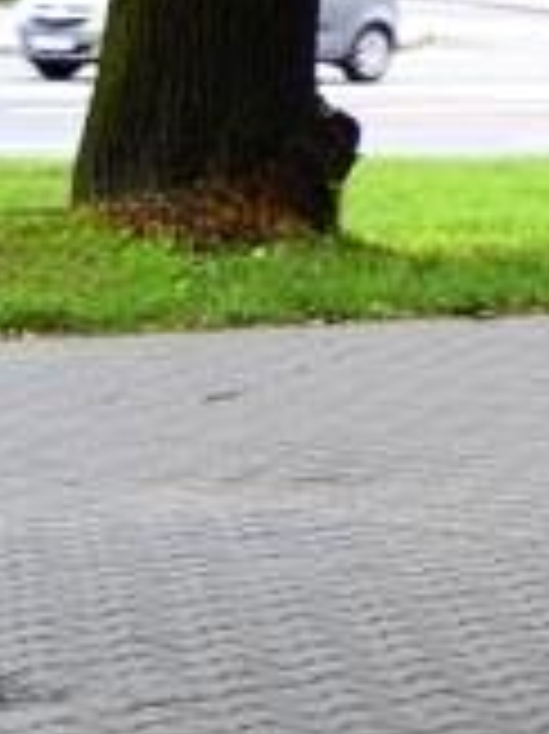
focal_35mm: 195
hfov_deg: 6.3
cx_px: 2169
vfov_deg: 9.9
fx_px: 4129
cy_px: -331
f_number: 5.6
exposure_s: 1/125
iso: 400
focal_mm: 22
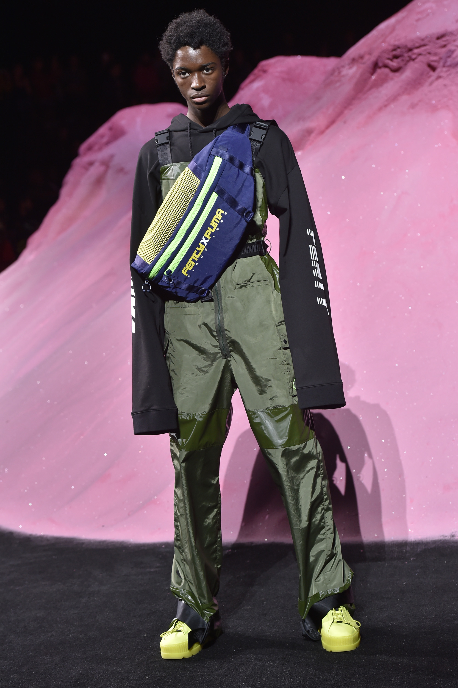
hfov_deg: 14.8
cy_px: 344
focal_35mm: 92
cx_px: 229
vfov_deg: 22.2
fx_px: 1757
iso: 1250
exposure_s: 1/500
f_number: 5.6
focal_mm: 92
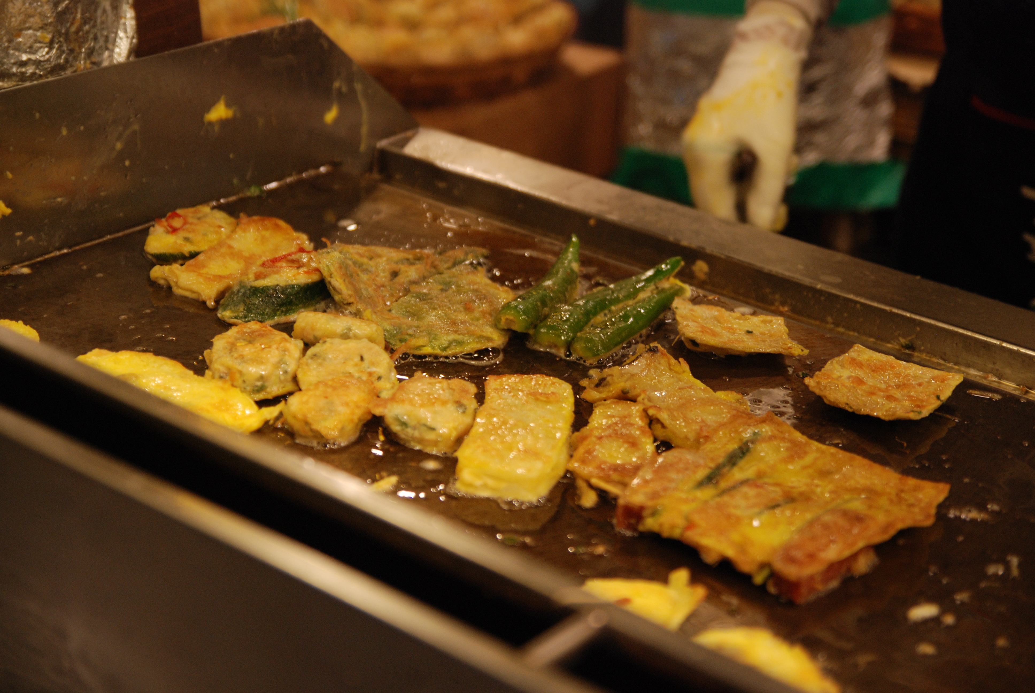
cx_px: 518
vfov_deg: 20.2
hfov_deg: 29.8
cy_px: 346
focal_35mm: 68
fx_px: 1943
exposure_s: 1/125
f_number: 2.8
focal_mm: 45
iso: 400
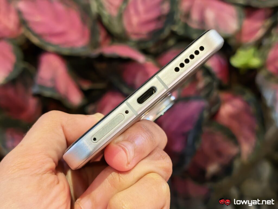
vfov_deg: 31.5
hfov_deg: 41.2
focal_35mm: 46
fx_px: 369
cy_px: 104
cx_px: 139
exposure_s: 1/50
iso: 320
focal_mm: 5.4
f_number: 1.6
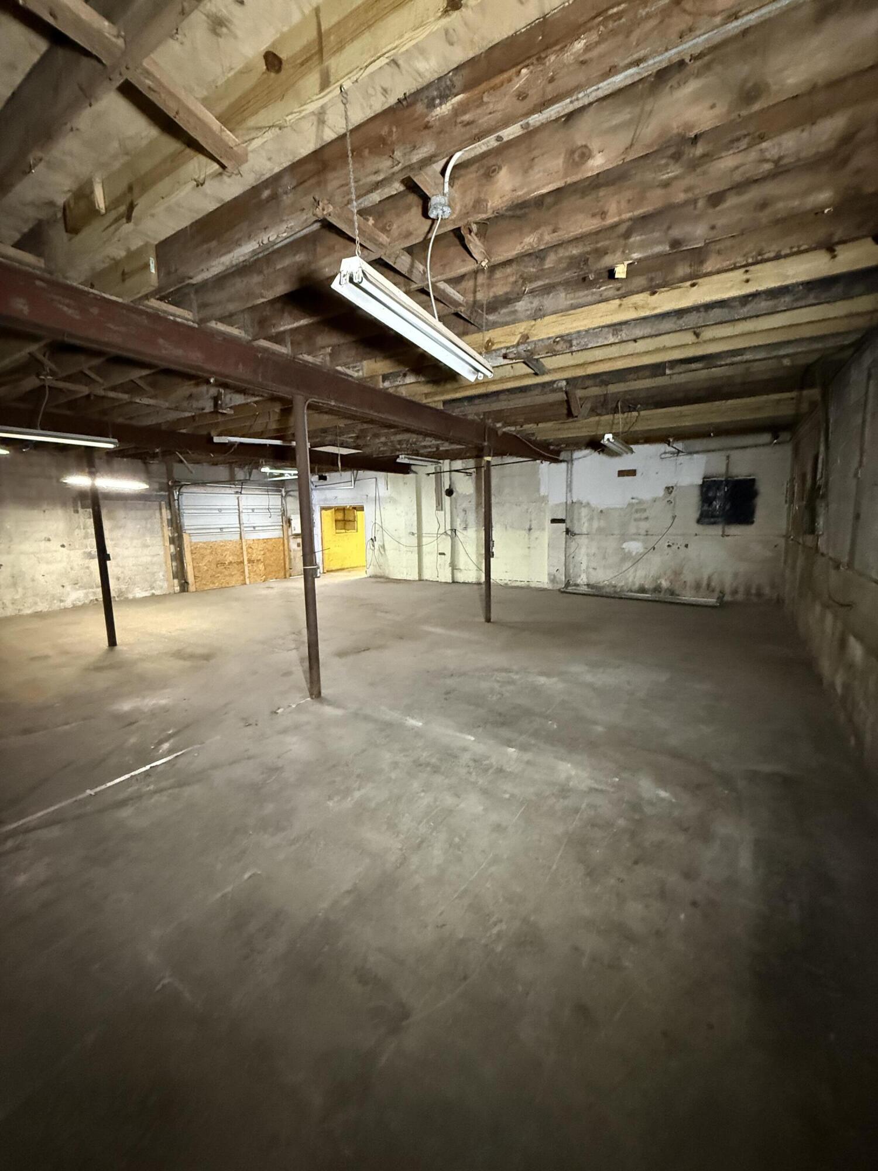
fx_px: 473
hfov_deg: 85.7
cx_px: 439
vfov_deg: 102.1
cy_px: 586
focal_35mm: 14
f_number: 2.2
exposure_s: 1/40
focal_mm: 2.22
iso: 1250
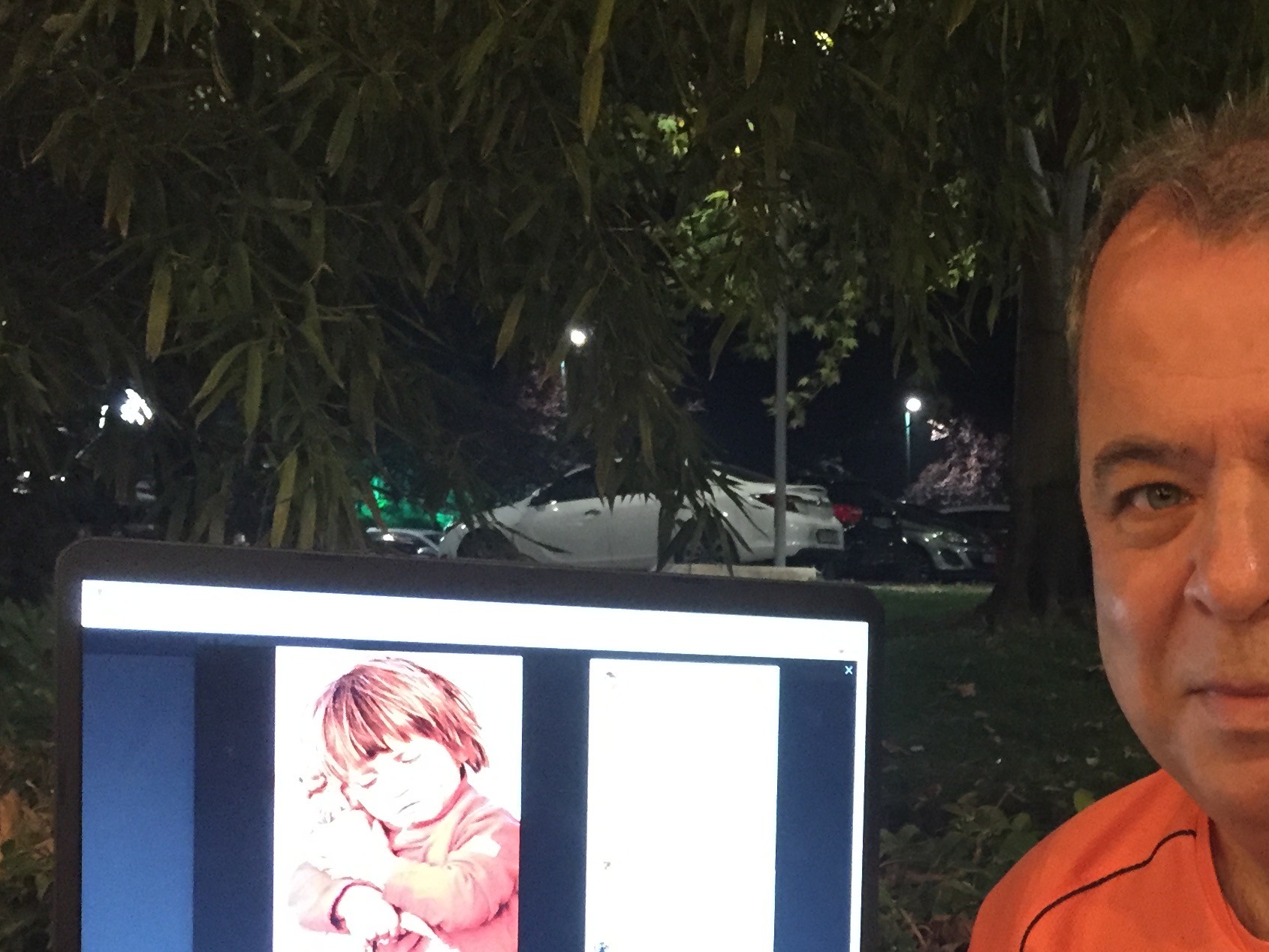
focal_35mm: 56
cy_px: 834
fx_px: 2053
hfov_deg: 33.3
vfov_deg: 25.4
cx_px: 1026
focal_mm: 4.15
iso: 320
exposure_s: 1/17
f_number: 2.2
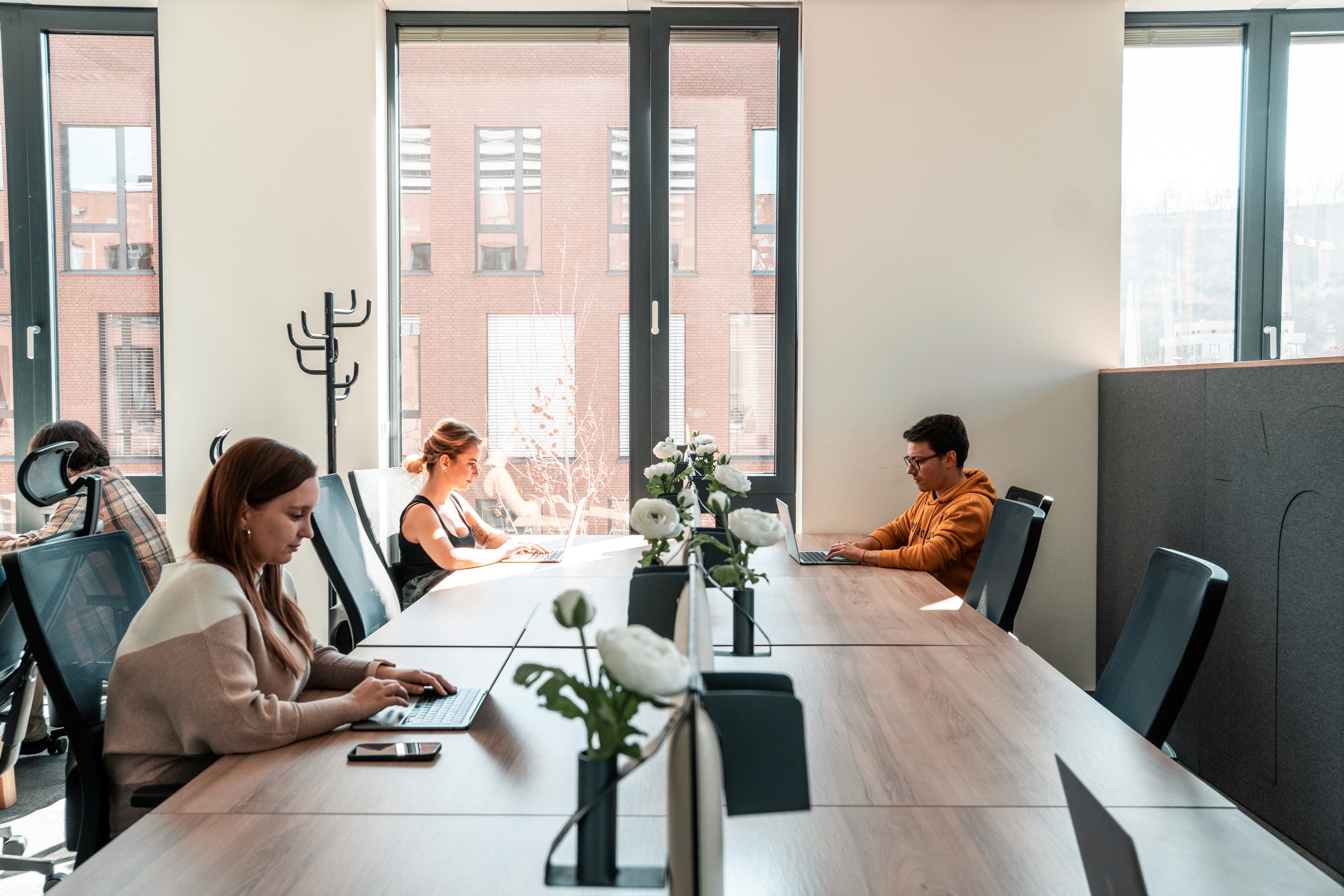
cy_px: 448
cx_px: 672
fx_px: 1288
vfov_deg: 38.4
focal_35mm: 34
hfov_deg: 55.1
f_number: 4.5
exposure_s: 1/100
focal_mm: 23
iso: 320
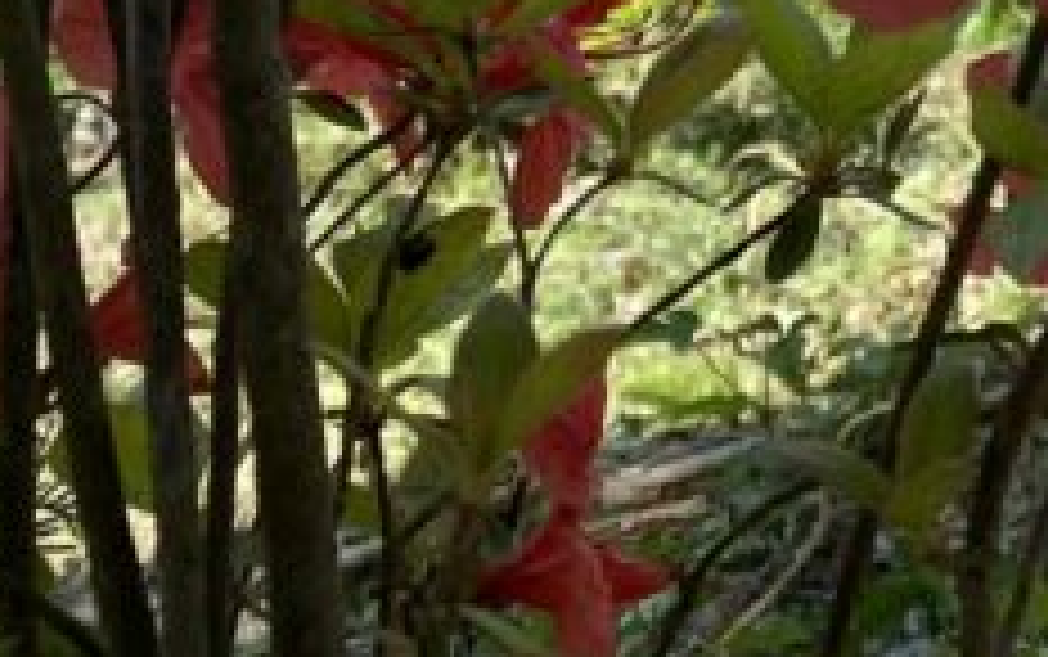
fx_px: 4059
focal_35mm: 142
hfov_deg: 14.2
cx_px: 1304
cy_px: -1341
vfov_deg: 7.9
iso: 32
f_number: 1.8
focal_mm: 4.25
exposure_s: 1/733
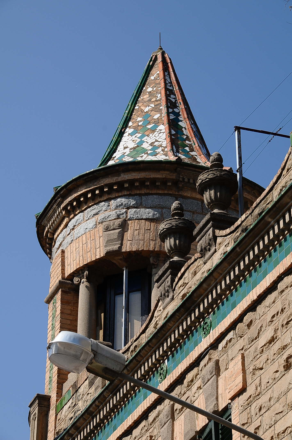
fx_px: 1372
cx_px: 146
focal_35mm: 112
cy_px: 220
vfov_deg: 18.2
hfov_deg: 12.1
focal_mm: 75
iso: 200
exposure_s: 1/400
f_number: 10
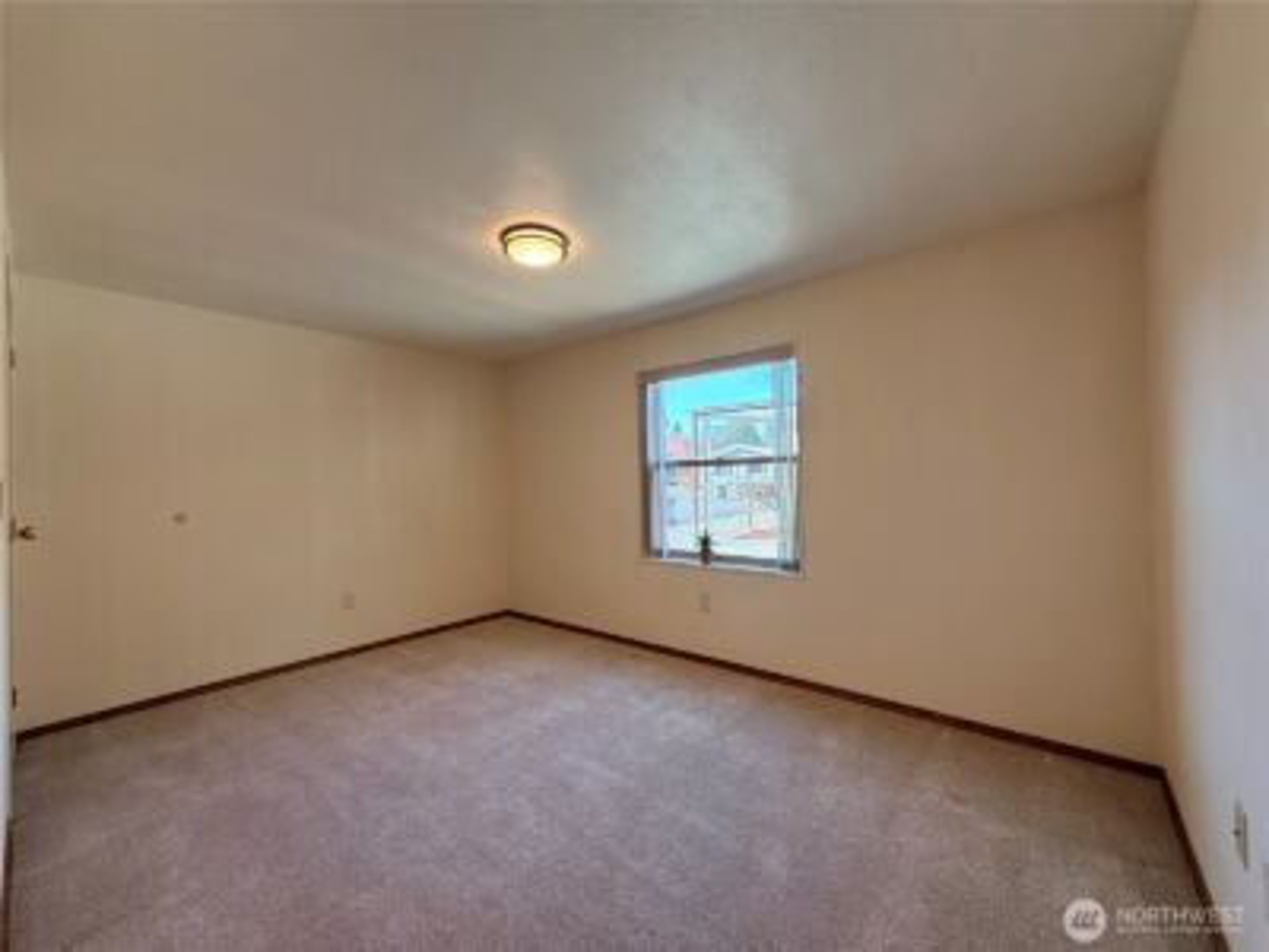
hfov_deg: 102.1
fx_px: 513
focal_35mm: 14
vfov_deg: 85.7
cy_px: 476
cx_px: 634
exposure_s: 1/120
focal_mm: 2.22
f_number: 2.2
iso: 125
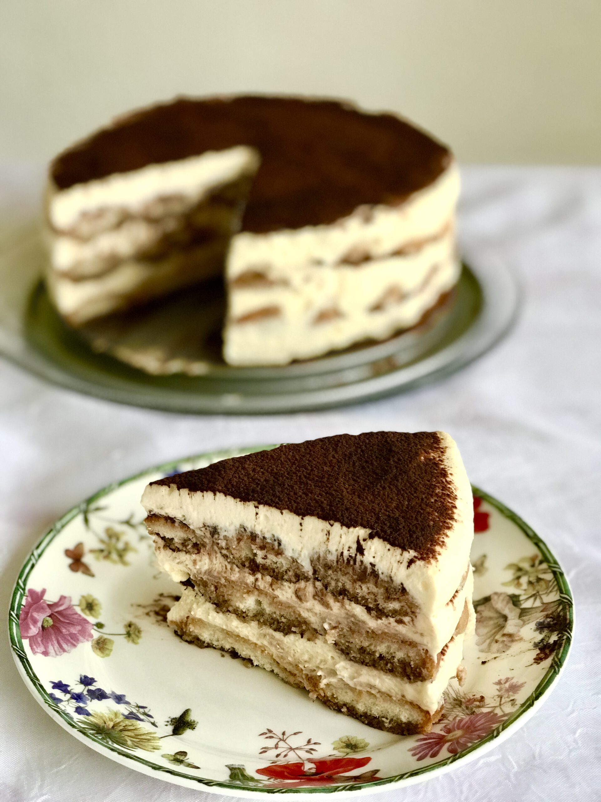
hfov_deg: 25.7
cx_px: 300
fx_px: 1320
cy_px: 401
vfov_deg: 33.8
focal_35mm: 57
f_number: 2.8
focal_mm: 6.6
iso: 64
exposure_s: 1/50
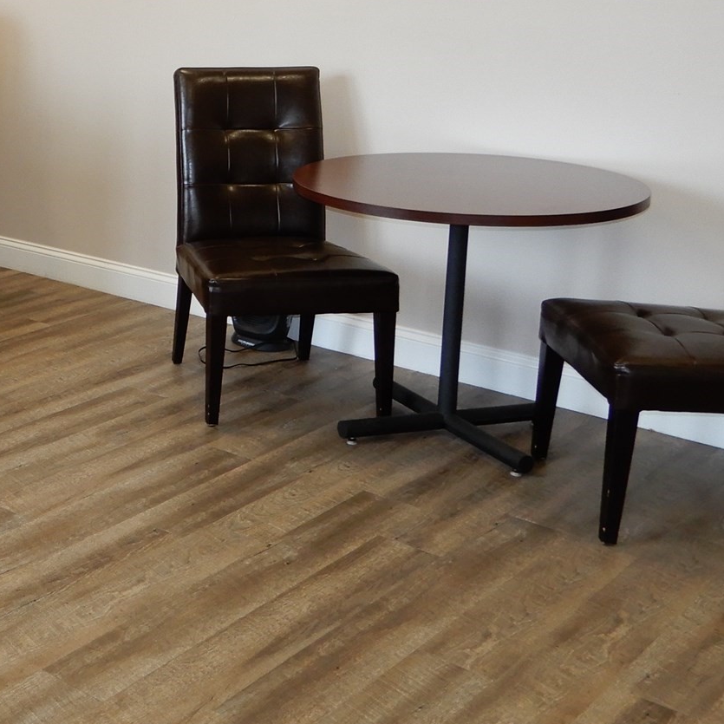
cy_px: 182
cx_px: -78
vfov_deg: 32.2
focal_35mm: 52
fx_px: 1230
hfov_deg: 29.5
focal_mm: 4.3
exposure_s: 1/30
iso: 140
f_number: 3.4
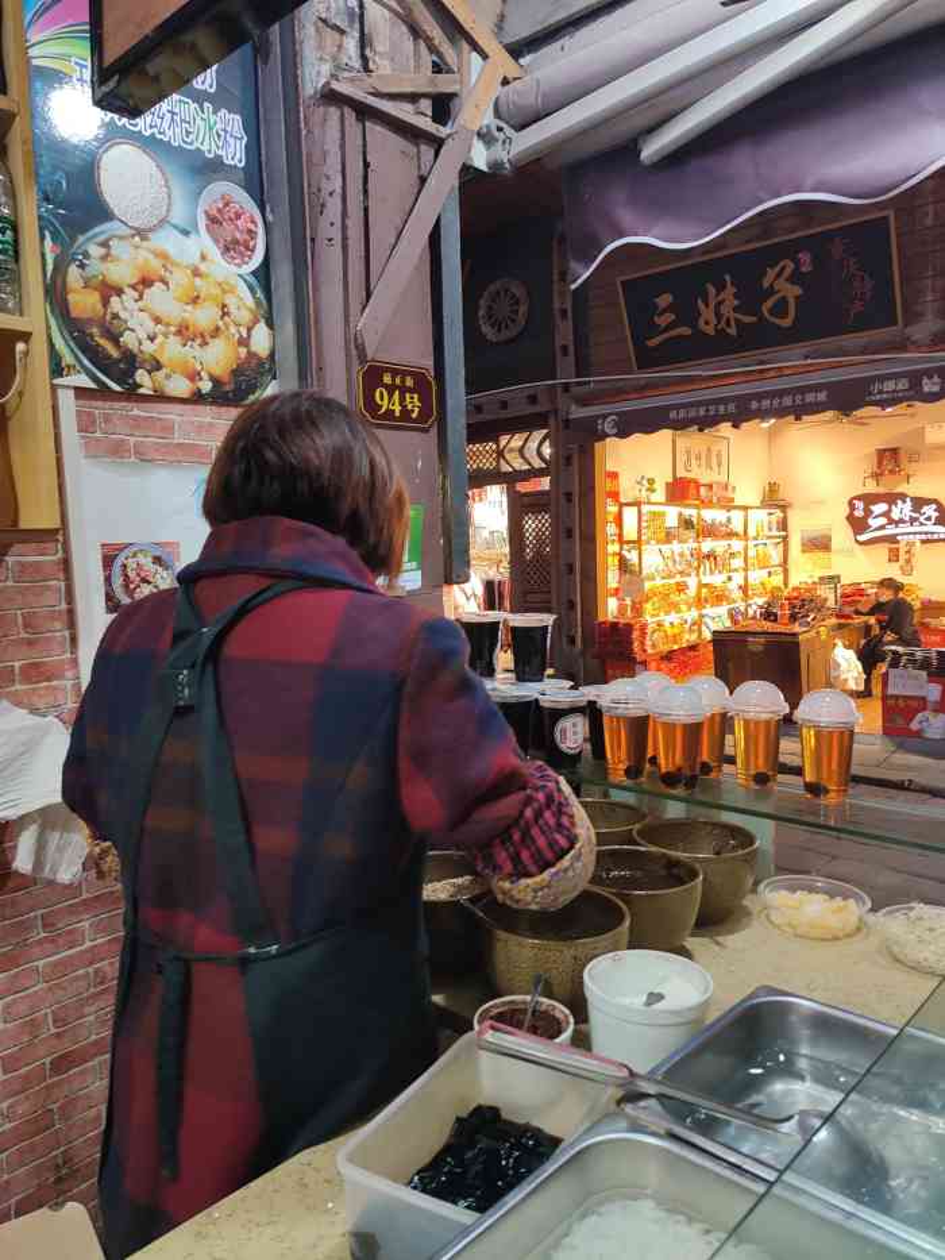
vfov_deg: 69.4
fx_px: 910
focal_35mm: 25
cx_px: 472
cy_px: 630
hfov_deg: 54.9
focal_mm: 5.96
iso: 191
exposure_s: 1/33
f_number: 1.75
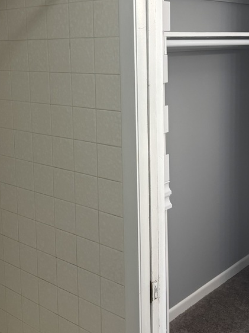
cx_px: 118
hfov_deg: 29.1
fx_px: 480
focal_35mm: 50
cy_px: 116
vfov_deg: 37.9
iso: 125
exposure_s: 1/120
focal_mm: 5.96
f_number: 1.6
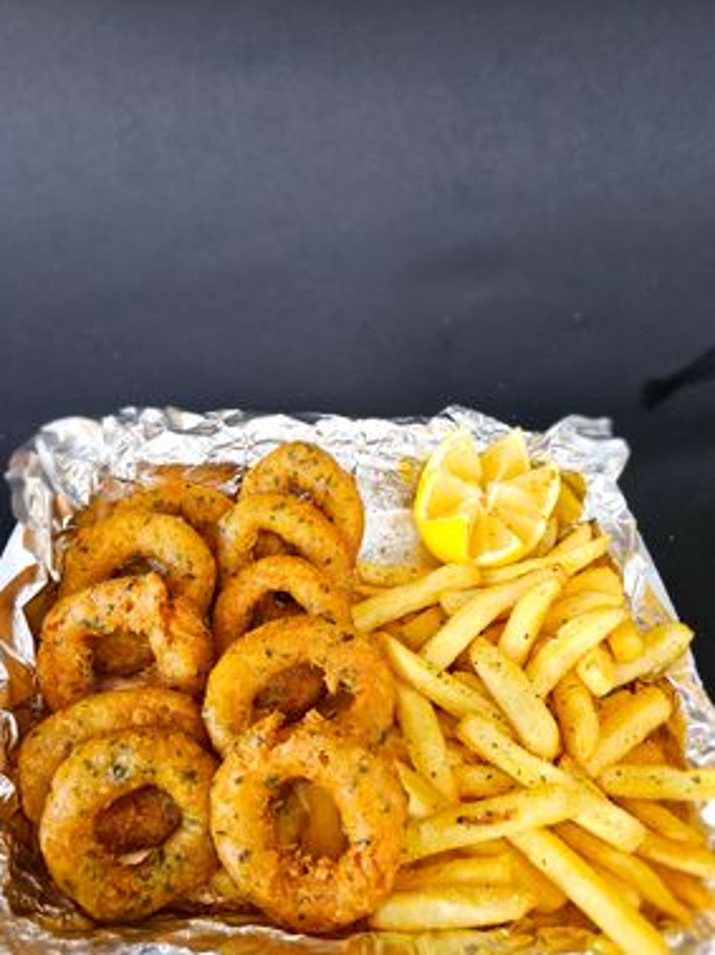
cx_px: 336
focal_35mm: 26
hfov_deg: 53.0
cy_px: 529
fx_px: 717
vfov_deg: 67.1
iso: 100
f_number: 1.7
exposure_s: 1/50
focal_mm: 6.3
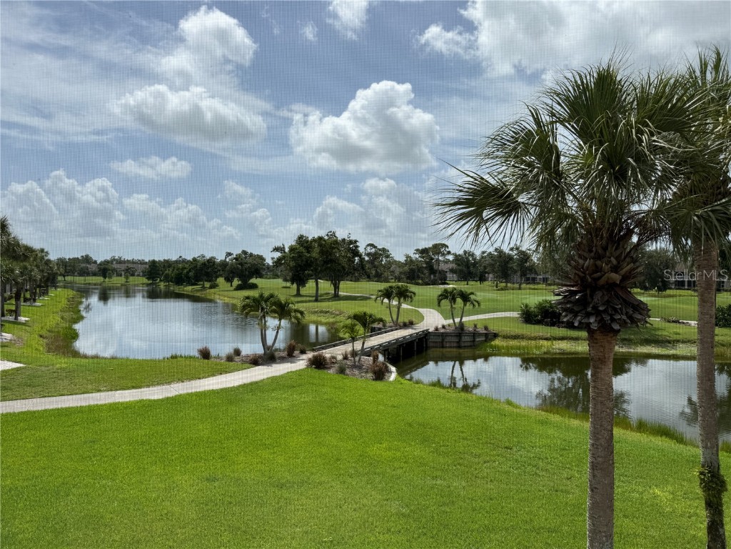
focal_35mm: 24
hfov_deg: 71.6
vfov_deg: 56.8
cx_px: 366
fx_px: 507
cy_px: 274
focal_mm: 6.76
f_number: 1.78
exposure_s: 1/6711
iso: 80
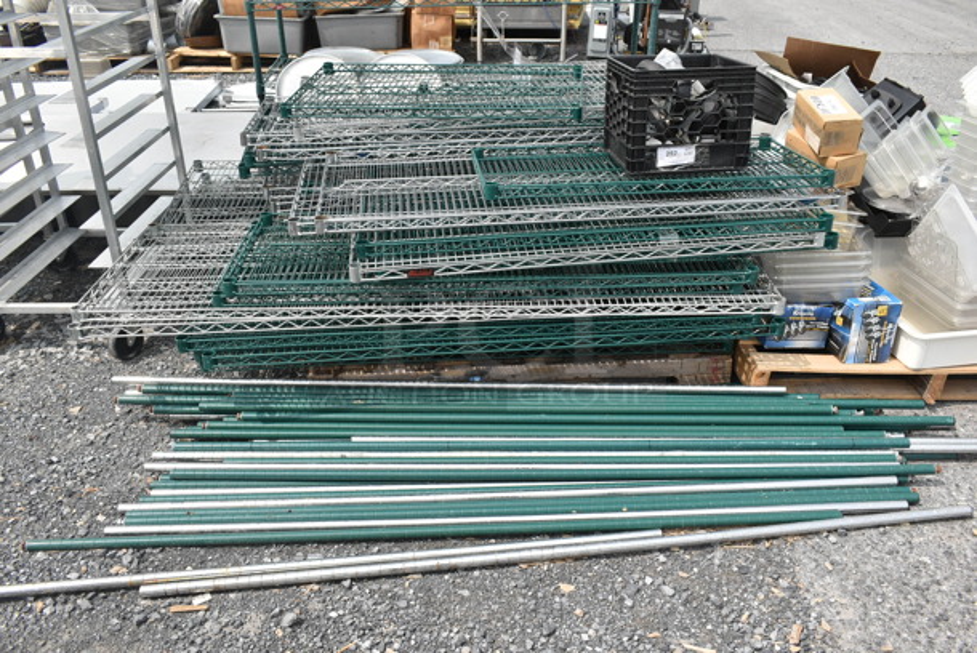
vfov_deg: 41.8
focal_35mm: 32
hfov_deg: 59.4
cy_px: 326
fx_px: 856
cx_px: 488
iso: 200
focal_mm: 21
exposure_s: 1/500
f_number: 8
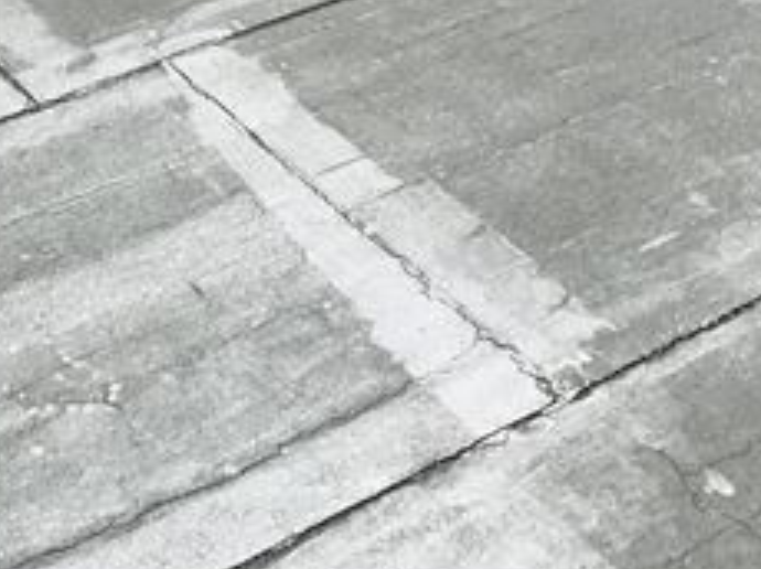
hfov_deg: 24.5
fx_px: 1713
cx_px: 112
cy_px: -175
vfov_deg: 17.6
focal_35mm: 78
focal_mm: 3.99
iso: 20
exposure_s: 1/3546
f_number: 1.8
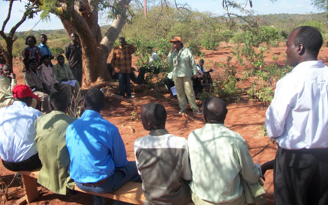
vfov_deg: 37.2
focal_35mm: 34
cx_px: 164
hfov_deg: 56.7
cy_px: 96
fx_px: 304
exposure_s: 1/100
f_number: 8.8
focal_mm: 5.7
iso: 80
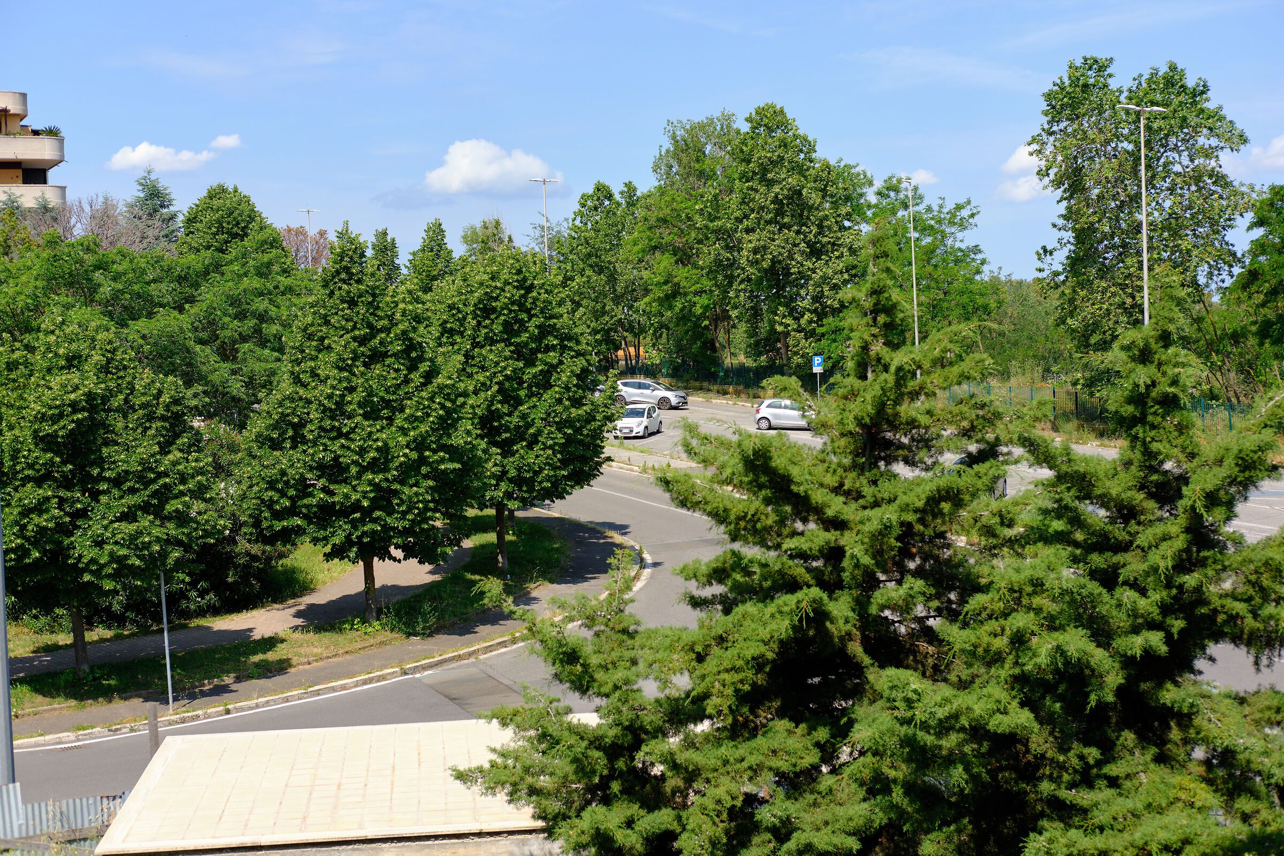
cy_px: 428
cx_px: 642
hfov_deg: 37.5
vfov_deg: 25.5
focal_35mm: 53
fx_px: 1890
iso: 125
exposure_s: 1/550
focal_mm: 35
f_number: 5.6
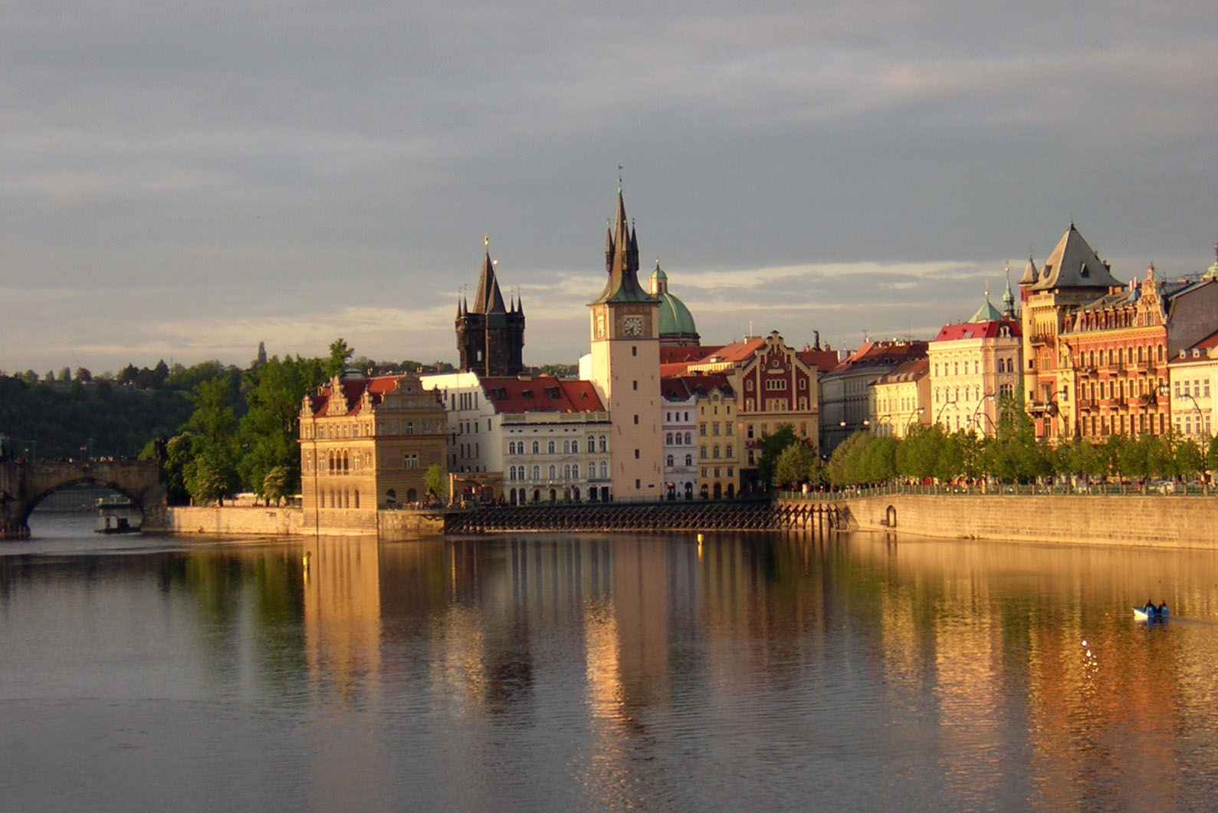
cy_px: 412
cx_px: 607
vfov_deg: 15.4
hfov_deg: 22.9
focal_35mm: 89
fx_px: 3012
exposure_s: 1/142
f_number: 4.1
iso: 100
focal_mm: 11.1
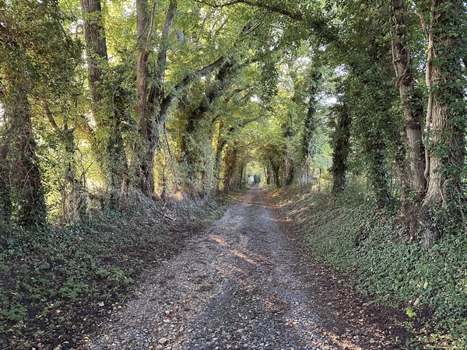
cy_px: 175
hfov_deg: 71.6
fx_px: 324
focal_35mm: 24
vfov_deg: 56.8
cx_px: 234
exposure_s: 1/60
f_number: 1.78
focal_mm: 6.86
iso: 500
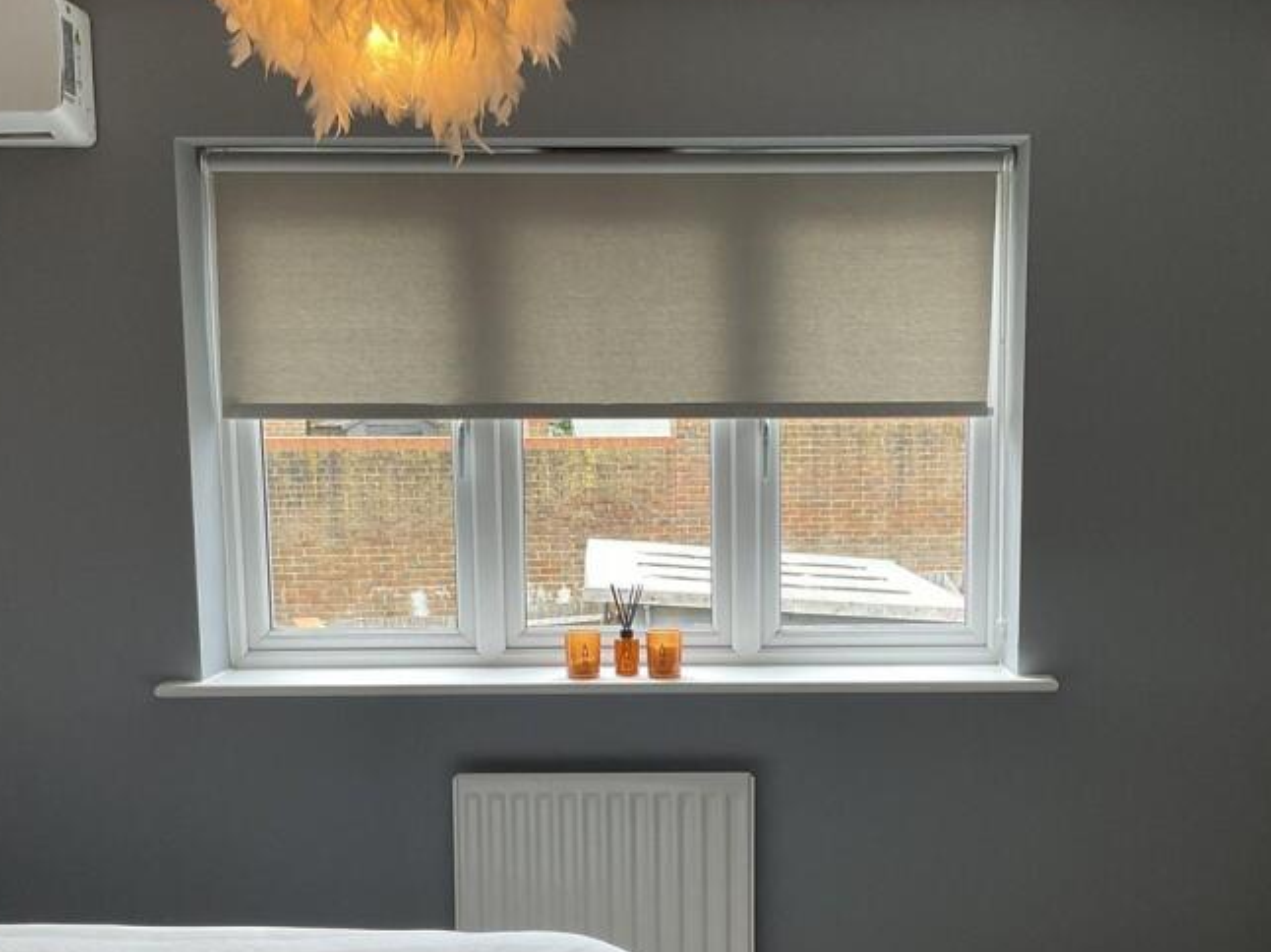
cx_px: 726
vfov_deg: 31.2
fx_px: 1688
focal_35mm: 46
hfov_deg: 41.2
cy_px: 643
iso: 50
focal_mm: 3
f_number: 1.8
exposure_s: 1/50
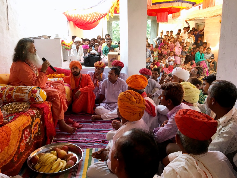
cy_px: 89
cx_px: 118
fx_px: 199
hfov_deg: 61.7
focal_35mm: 29
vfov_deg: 48.2
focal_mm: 4.15
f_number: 2.2
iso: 25
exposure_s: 1/33
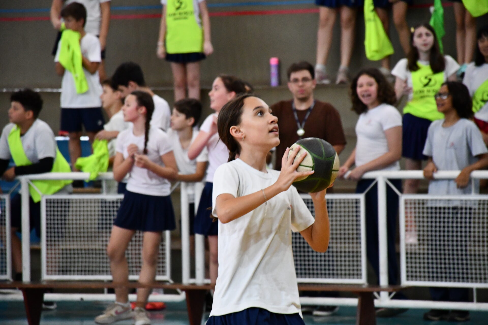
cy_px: 162
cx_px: 244
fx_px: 2846
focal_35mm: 210
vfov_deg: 6.5
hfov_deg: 9.8
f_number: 5.6
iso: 6400
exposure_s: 1/250
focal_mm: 140
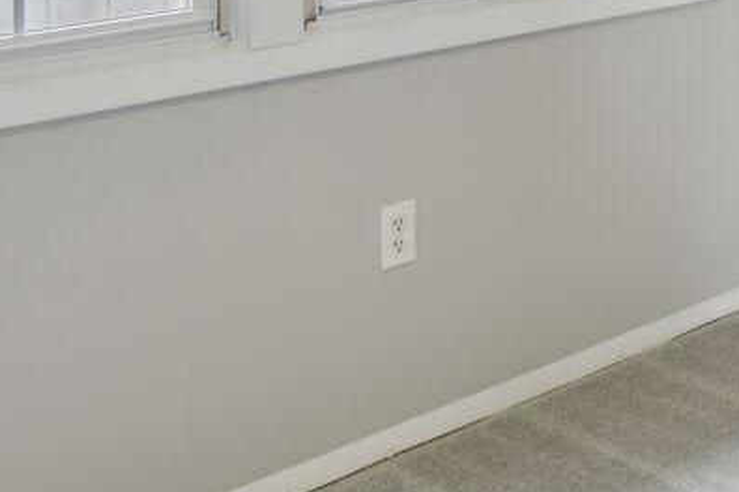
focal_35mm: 70
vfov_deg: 17.6
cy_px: -236
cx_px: 1076
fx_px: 1436
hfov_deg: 23.6
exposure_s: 1/8
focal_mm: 16
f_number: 8
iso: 200
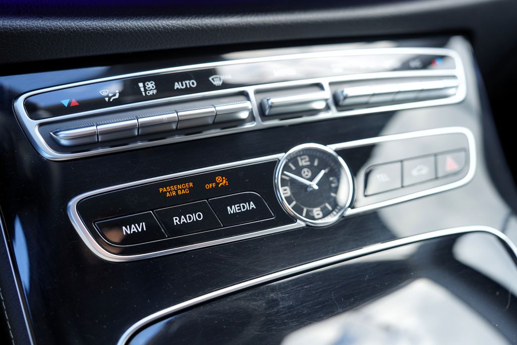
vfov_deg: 40.0
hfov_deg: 57.2
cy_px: 172
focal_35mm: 33
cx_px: 258
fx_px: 474
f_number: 3.2
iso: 100
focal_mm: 33
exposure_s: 1/60
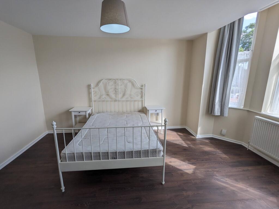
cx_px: 140
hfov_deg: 94.5
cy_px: 104
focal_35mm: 16
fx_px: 129
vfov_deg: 78.1
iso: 37
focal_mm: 2.22
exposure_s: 1/217
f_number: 2.2
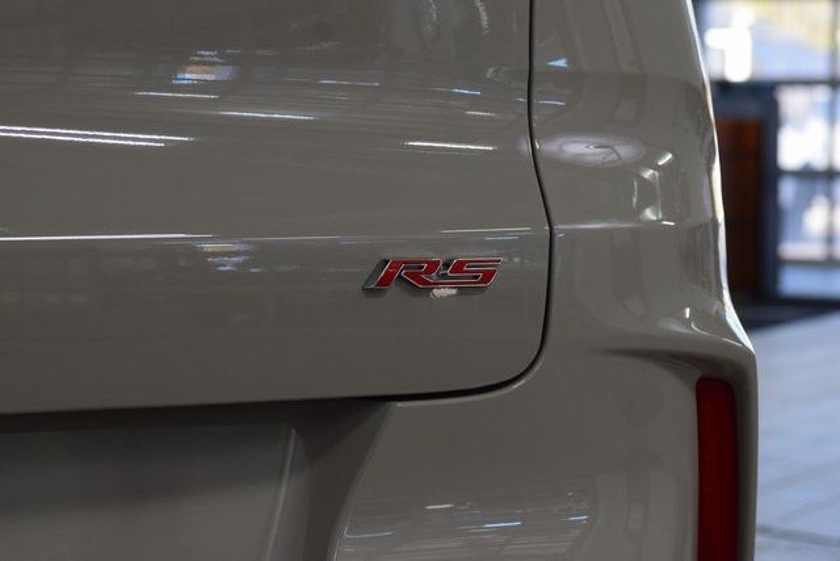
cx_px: 420
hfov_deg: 19.5
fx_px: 2450
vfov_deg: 13.0
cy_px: 280
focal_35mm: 105
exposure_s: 1/125
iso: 1600
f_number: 7.1
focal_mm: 70
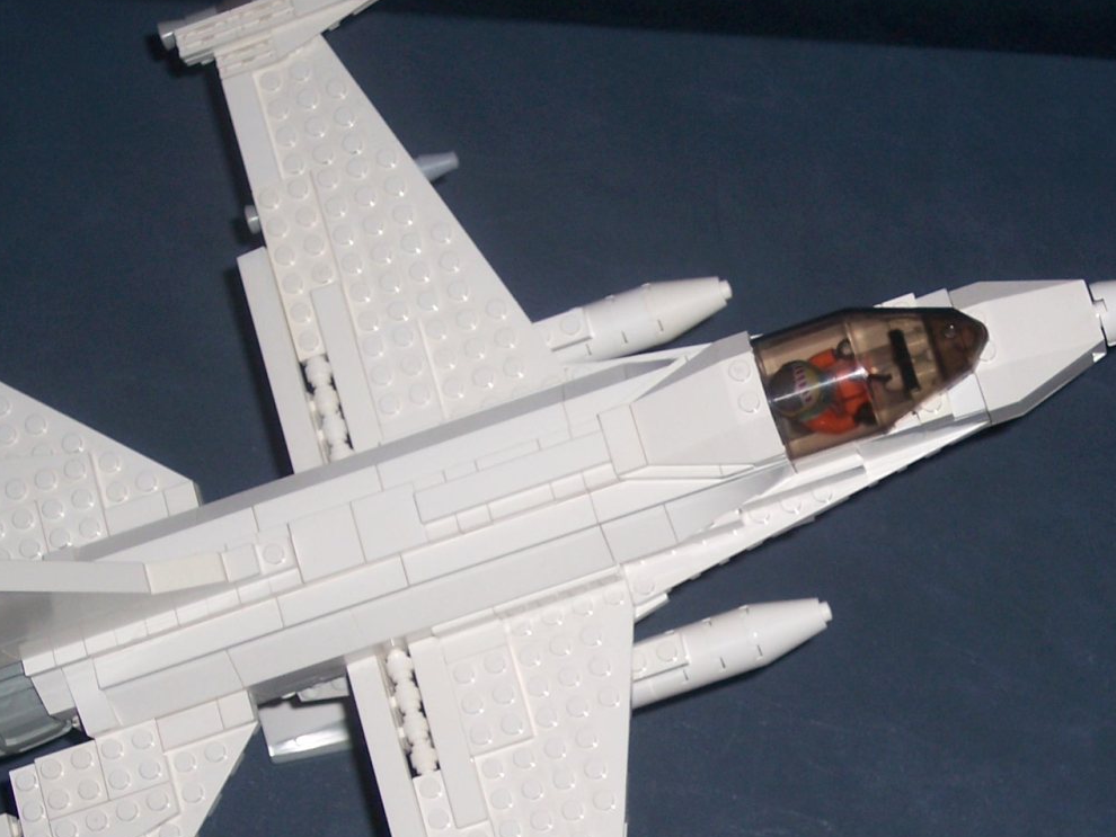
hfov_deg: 18.7
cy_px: 591
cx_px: 710
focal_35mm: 105
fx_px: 3386
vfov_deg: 14.1
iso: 100
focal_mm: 13.3
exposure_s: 1/90
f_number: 3.4
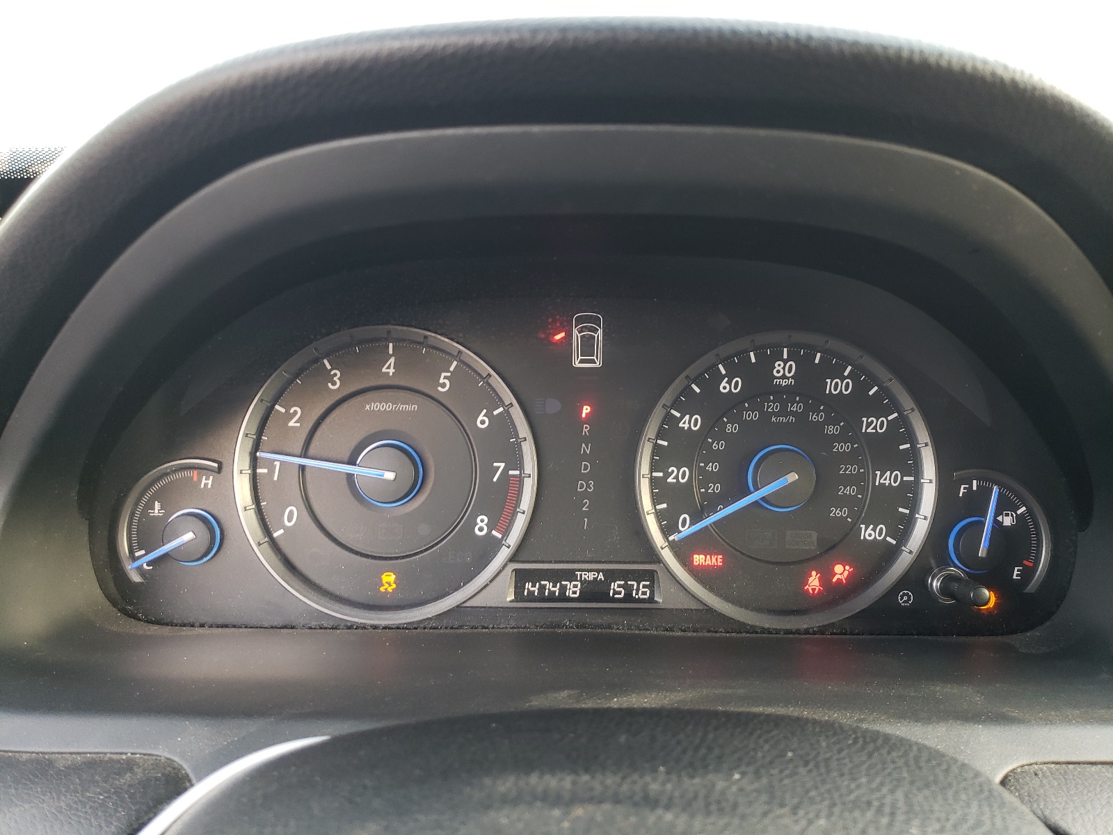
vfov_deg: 53.1
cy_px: 418
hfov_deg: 67.3
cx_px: 556
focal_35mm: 26
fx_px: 836
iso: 71
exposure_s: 1/60.2
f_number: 1.5
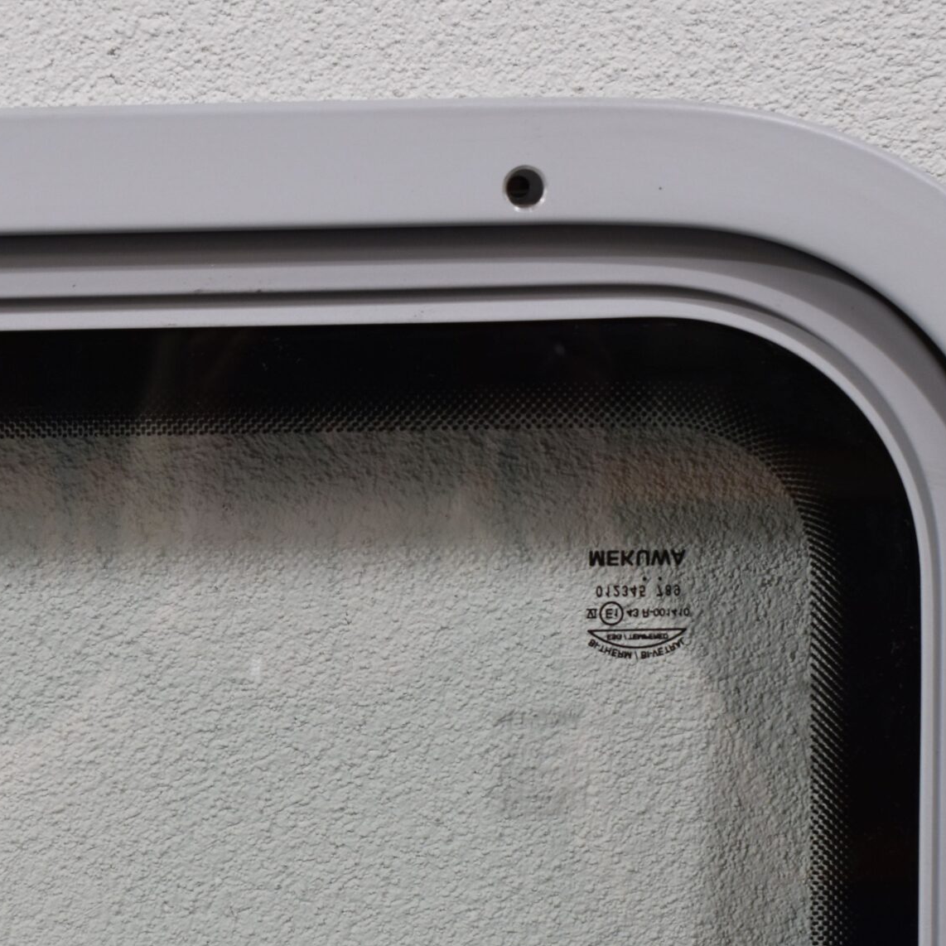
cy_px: 588
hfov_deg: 21.6
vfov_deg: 21.6
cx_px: 360
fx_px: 2473
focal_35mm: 80
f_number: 5.6
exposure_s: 1/125
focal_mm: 28
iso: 400
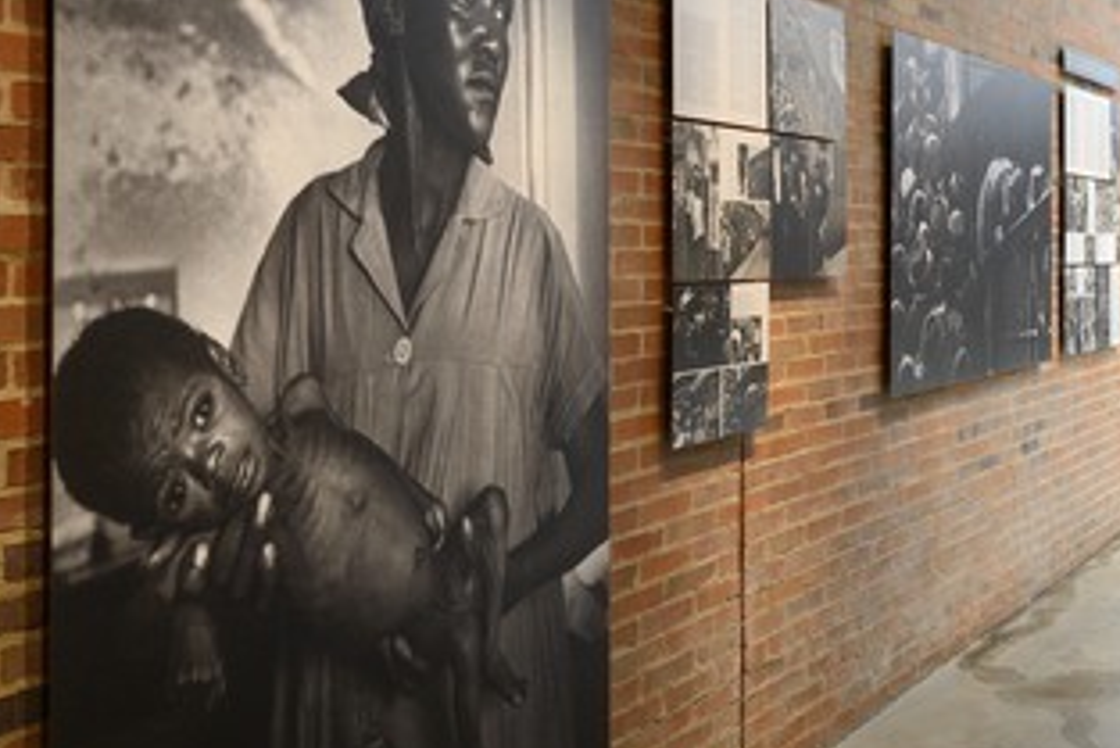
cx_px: 734
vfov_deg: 28.5
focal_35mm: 47
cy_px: 268
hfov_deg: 41.4
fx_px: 1463
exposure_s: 1/40
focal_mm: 35
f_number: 6.3
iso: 1600
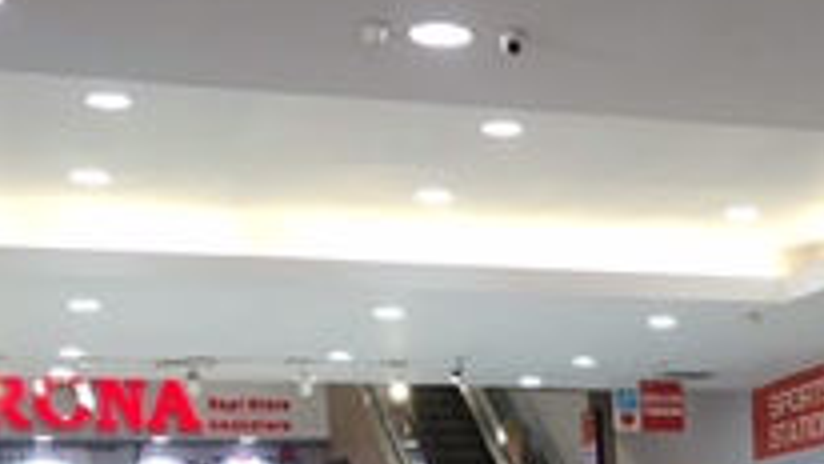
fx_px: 2076
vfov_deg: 11.6
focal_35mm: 95
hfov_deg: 21.4
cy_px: 900
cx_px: 892
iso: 25
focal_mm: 3.99
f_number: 1.8
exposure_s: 1/33
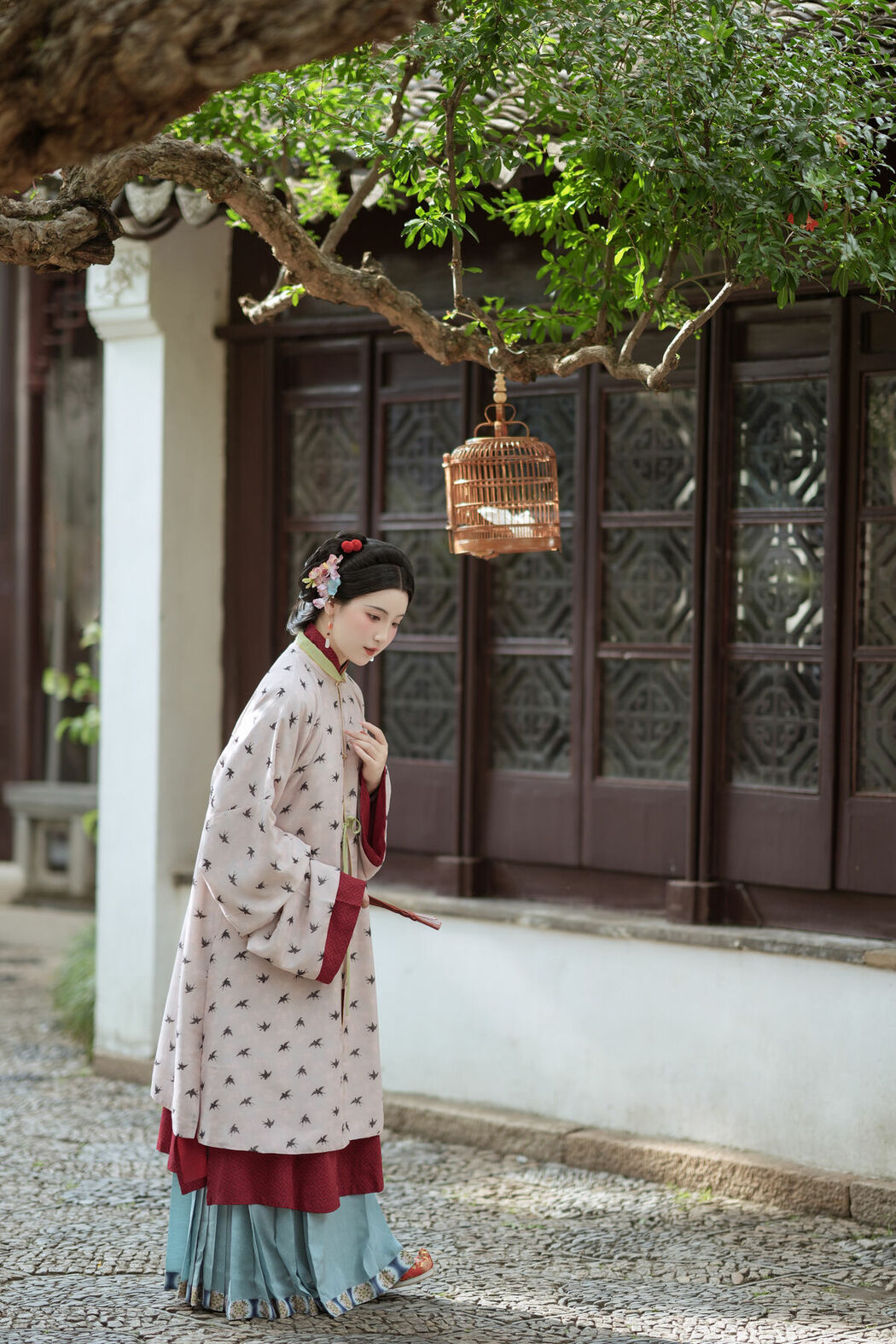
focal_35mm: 85
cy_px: 672
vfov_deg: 23.9
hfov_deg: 16.1
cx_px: 448
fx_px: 3173
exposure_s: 1/800
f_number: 1.4
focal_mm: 85
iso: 125
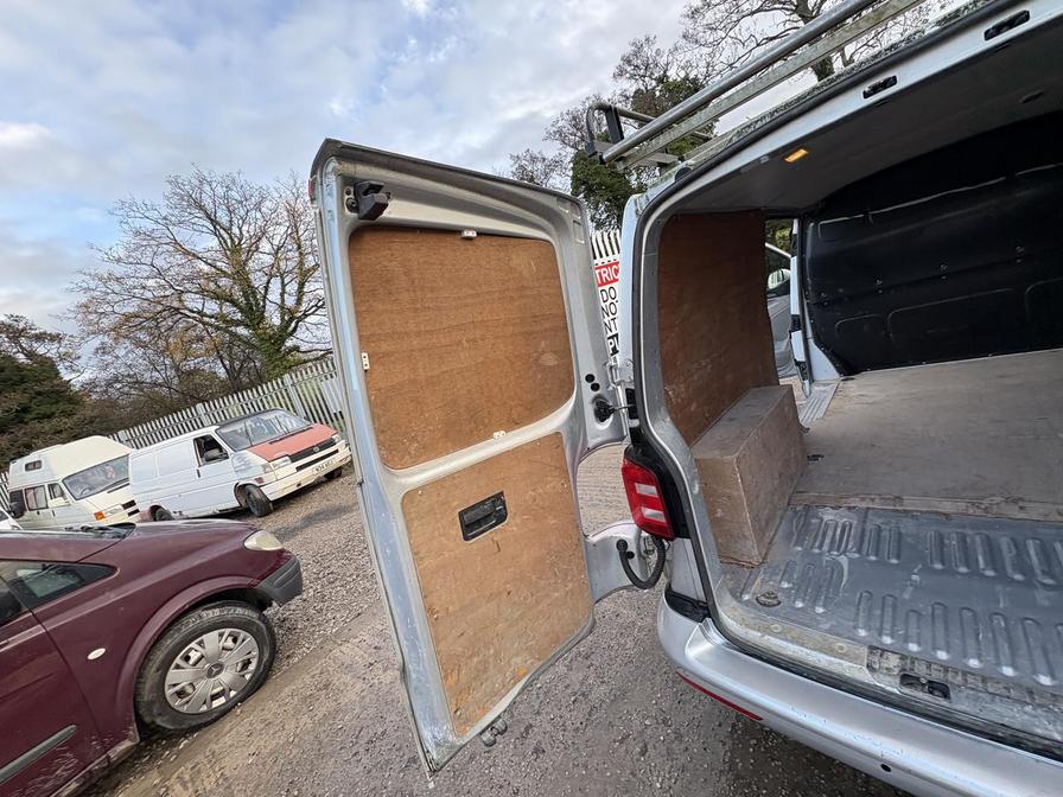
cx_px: 532
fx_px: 430
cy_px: 398
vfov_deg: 85.7
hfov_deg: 102.1
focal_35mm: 14
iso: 50
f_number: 2.2
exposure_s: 1/99
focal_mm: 2.22
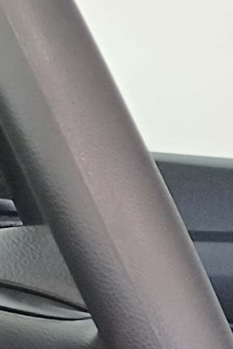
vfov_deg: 9.9
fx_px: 1875
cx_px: 753
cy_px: 710
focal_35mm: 193
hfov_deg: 6.4
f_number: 1.8
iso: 250
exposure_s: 1/30
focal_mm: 4.6
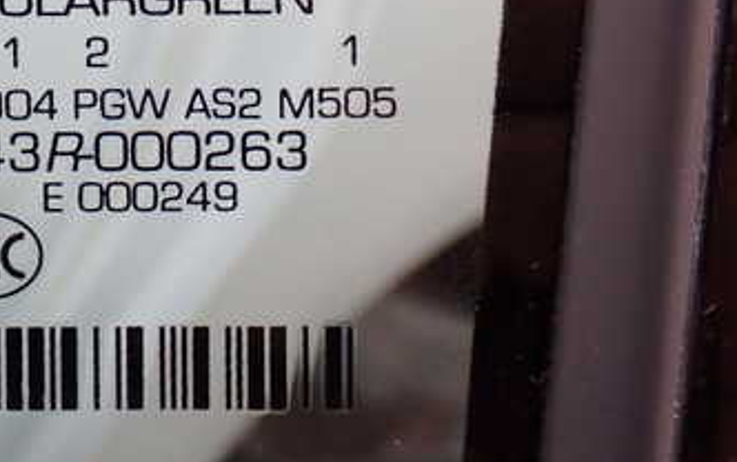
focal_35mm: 90
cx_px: 93
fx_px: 1809
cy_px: 82
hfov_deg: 22.5
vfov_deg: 14.5
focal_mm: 8.4
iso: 100
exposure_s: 1/100
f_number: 4.5
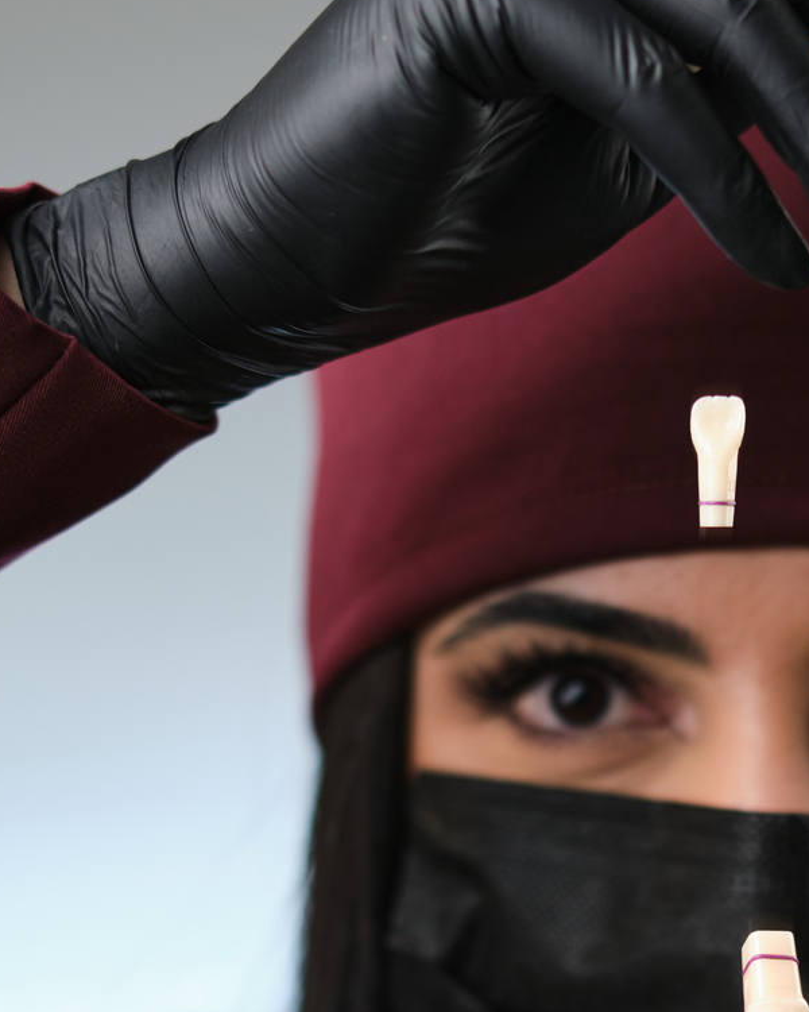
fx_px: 5058
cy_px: 1043
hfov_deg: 9.1
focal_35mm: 169
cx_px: 705
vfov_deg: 11.3
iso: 160
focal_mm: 50
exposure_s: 1/250
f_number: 2
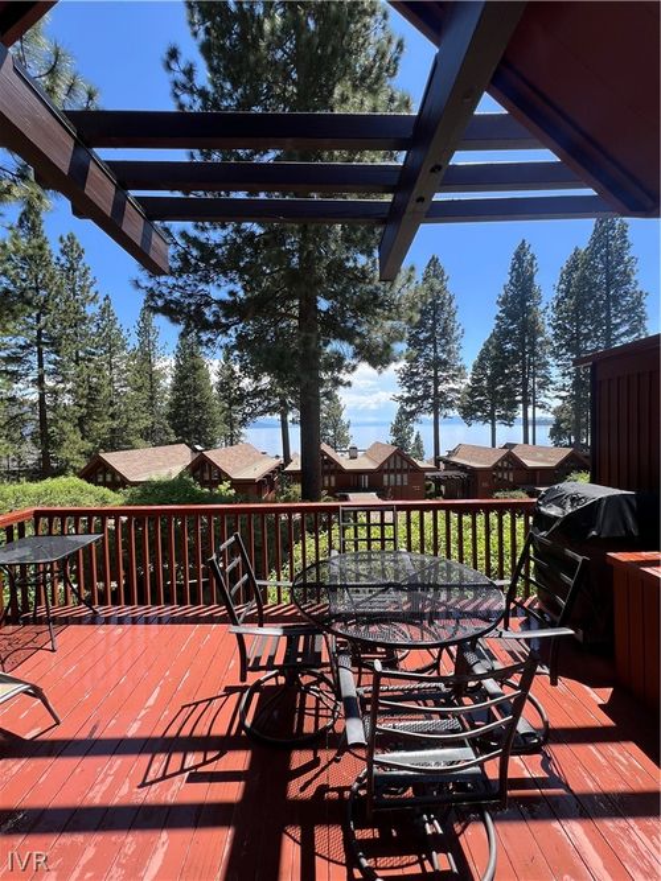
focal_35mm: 13
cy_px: 440
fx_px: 331
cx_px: 330
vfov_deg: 106.2
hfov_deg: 89.9
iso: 32
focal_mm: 1.57
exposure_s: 1/661
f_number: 1.8
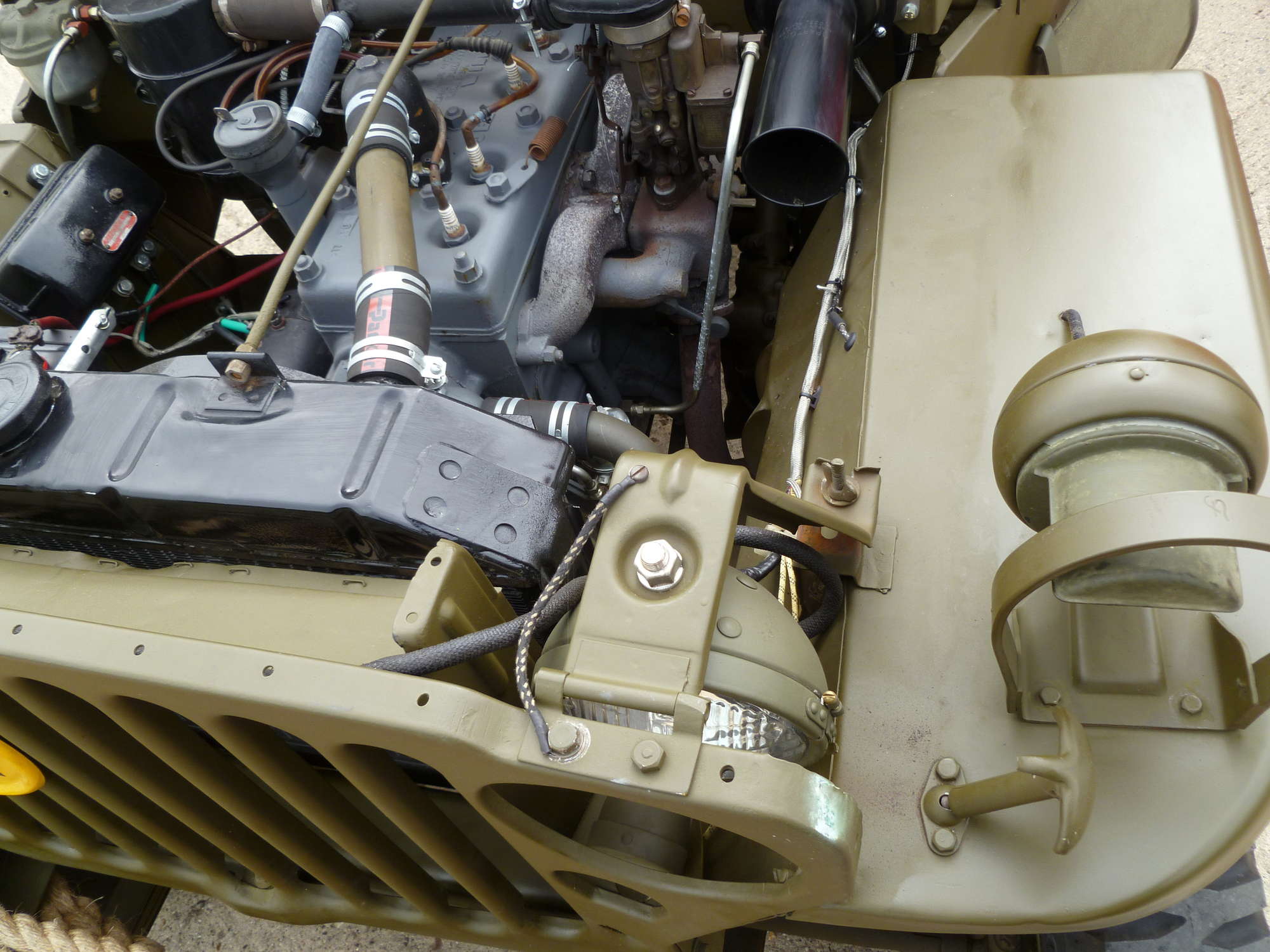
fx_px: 1027
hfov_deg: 63.4
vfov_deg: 49.7
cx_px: 635
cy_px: 476
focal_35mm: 28
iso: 80
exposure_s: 1/125
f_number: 3.3
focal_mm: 5
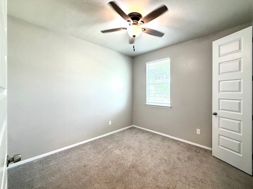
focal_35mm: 15
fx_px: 110
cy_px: 92
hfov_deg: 98.0
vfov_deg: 81.8
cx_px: 135
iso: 200
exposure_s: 1/120
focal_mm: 2.22
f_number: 2.2
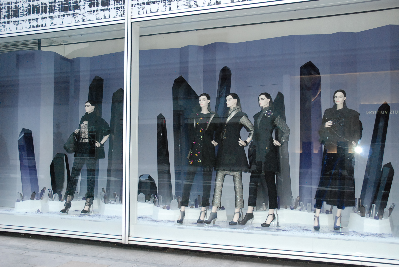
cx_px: 200
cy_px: 134
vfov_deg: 35.6
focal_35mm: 38
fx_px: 416
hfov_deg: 51.2
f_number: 5.6
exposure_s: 1/60
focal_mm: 25
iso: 1600
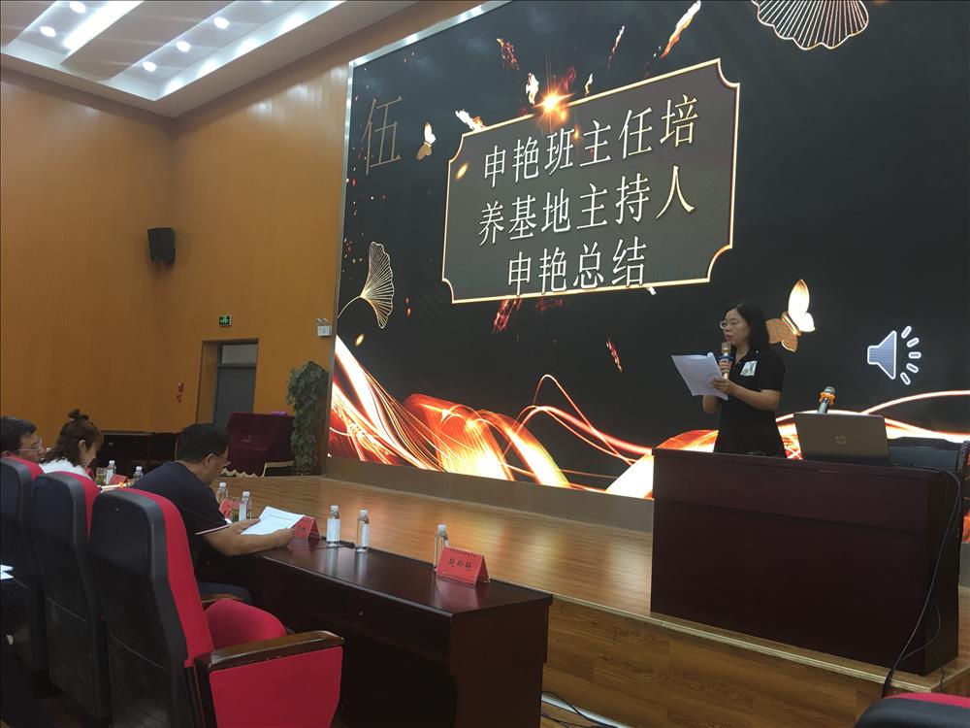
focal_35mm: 29
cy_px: 364
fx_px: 813
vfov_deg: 48.2
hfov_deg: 61.7
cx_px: 485
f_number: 2.2
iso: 32
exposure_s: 1/17
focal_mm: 4.15
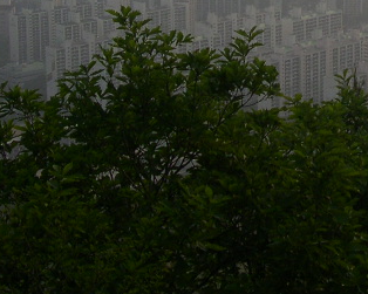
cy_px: -110
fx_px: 1317
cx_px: 472
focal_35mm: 121
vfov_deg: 12.3
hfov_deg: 15.2
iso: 100
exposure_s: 1/147
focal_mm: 8
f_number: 7.6
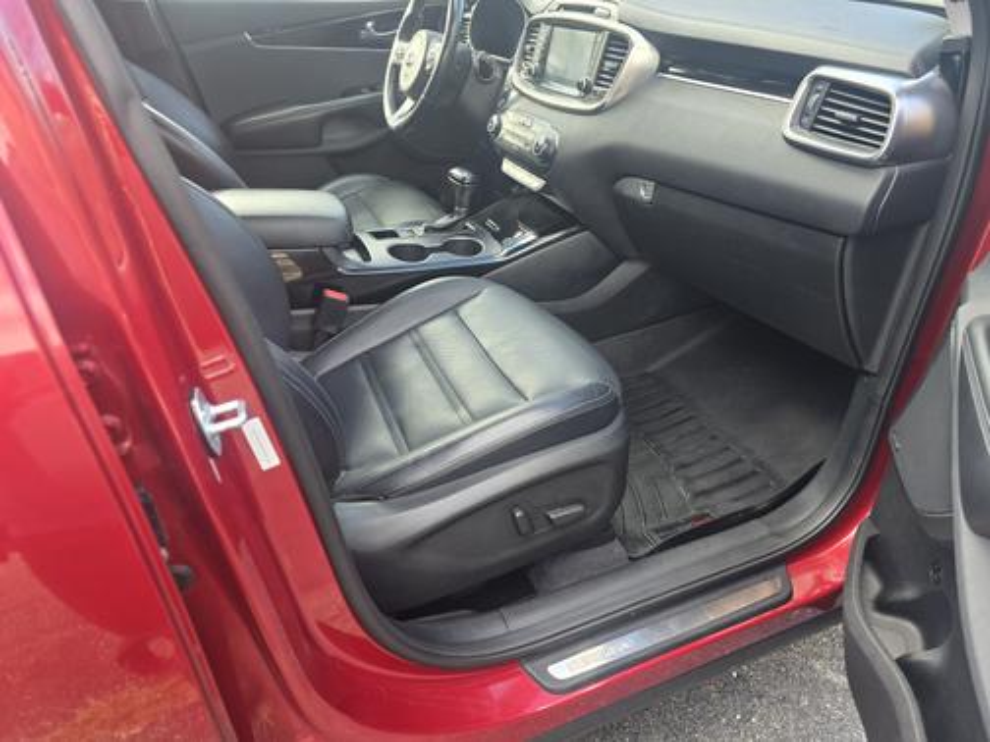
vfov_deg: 58.9
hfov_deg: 73.9
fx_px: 658
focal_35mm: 23
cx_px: 495
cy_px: 371
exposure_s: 1/180
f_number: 1.7
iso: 80
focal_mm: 6.3
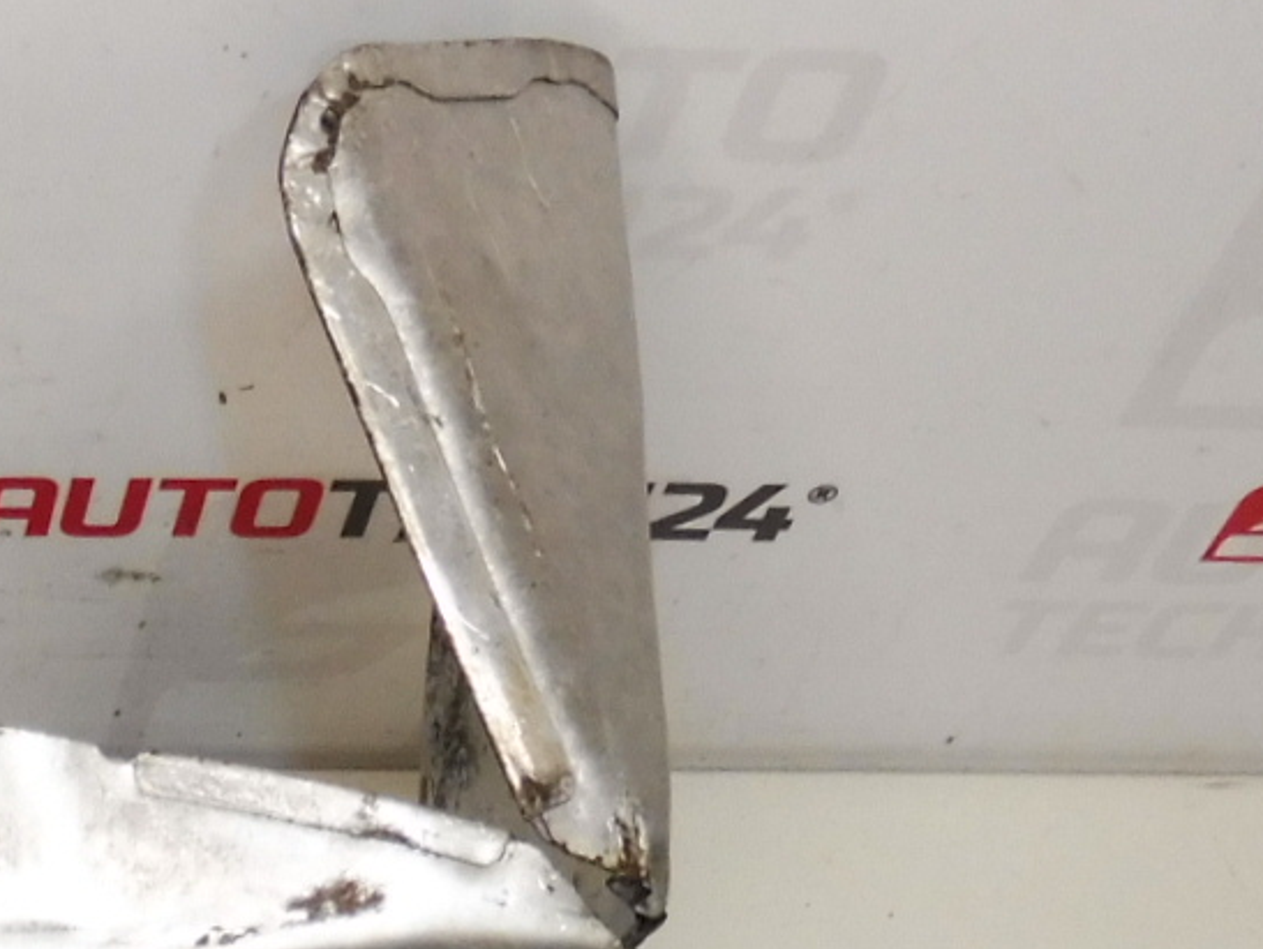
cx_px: -550
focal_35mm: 101
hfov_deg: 17.7
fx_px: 3688
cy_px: 1545
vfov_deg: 13.6
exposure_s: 1/125
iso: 200
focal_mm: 4.8
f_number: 3.5
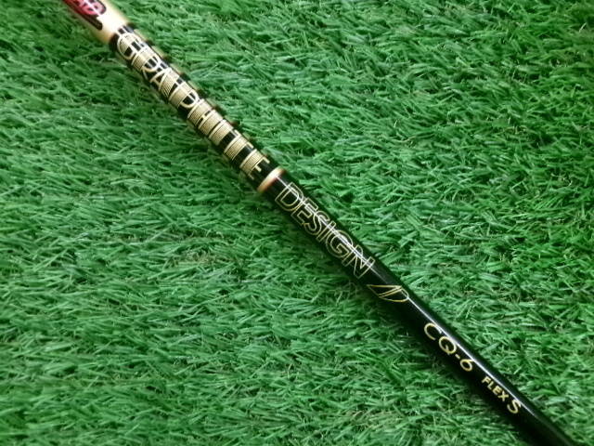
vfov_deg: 49.7
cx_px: 297
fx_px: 480
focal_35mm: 28
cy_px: 223
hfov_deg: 63.4
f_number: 3.9
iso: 800
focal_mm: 5.1
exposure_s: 1/34
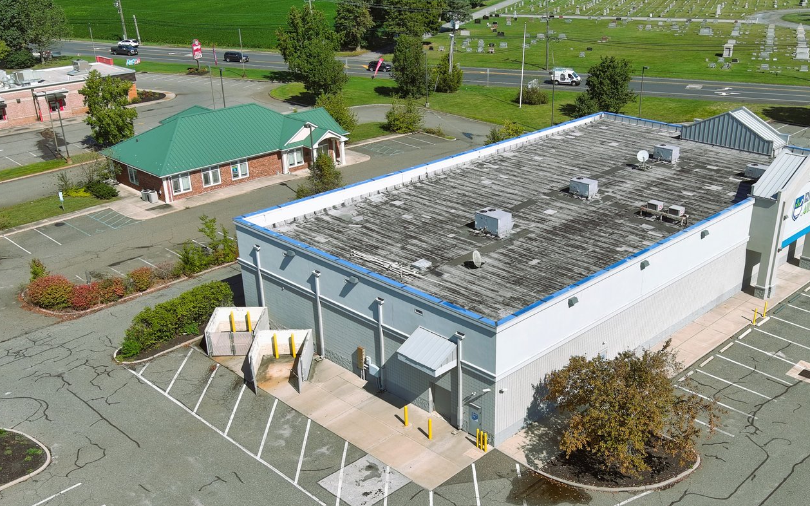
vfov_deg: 31.9
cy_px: 313
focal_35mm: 40
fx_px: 883
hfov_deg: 49.2
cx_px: 458
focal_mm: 10.57
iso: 100
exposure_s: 1/1600
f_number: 2.8
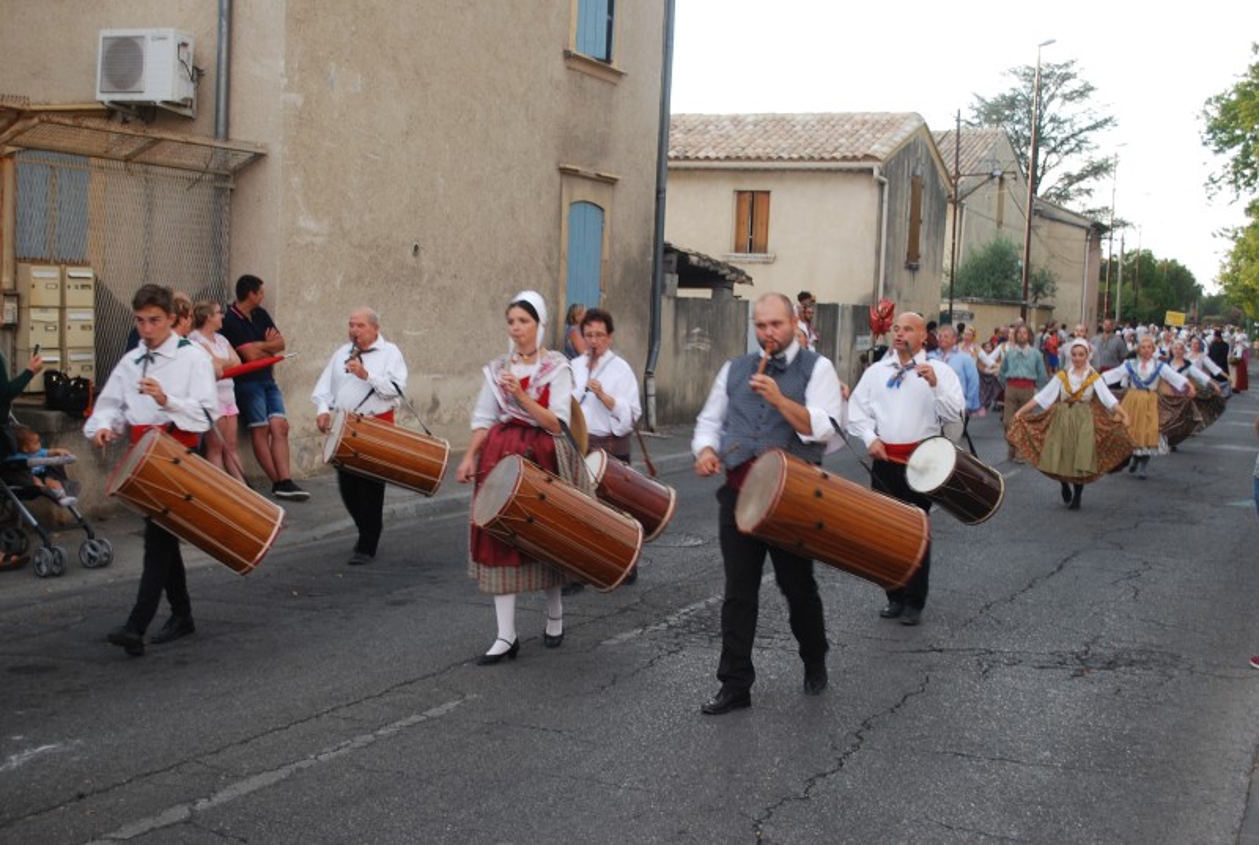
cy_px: 422
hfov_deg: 43.5
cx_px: 630
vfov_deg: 30.0
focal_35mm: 45
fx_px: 1577
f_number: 4.8
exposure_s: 1/30
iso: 200
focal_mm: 30
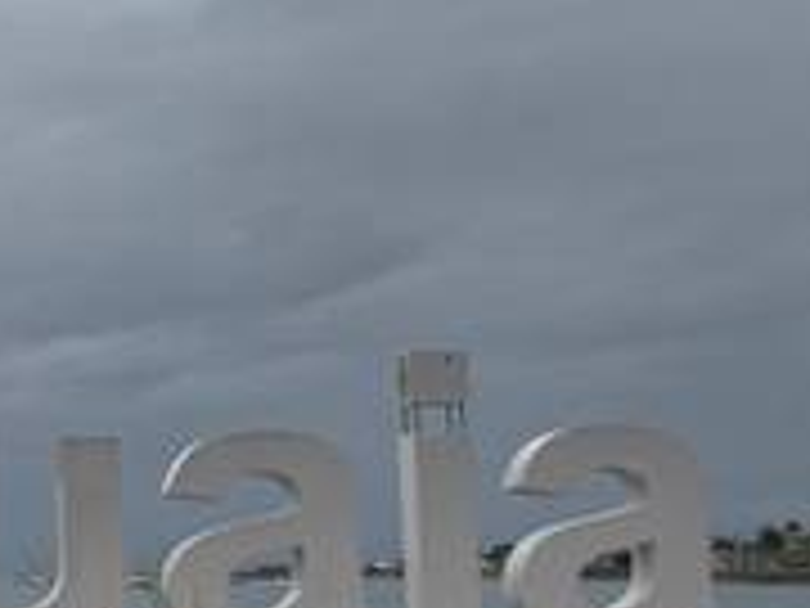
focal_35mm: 64
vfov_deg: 22.8
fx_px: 1498
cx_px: -166
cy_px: 410
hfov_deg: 26.8
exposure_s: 1/12346
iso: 64
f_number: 1.78
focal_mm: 6.76
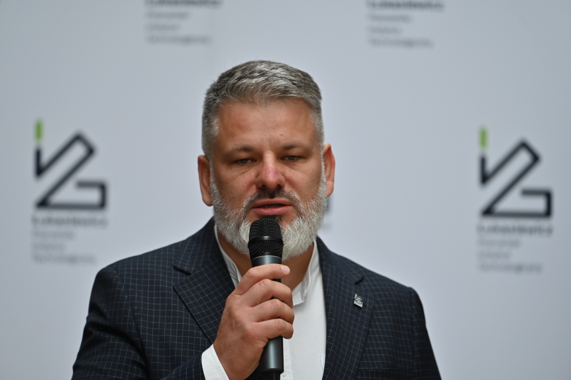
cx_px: 286
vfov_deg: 7.6
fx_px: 2855
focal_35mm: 180
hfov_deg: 11.4
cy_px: 190
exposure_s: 1/200
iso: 400
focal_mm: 180
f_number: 2.8
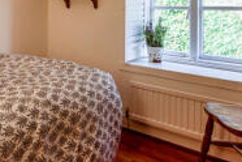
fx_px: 276
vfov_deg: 30.6
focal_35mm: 41
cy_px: 5
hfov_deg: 45.1
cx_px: 49
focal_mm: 16
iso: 100
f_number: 8
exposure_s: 1/30
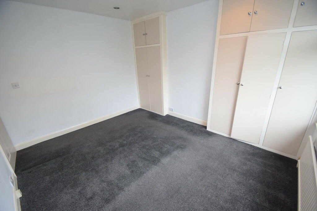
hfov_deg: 100.4
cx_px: 158
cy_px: 106
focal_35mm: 15
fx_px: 132
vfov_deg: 77.3
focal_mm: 10
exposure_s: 1/60
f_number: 3.5
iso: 800
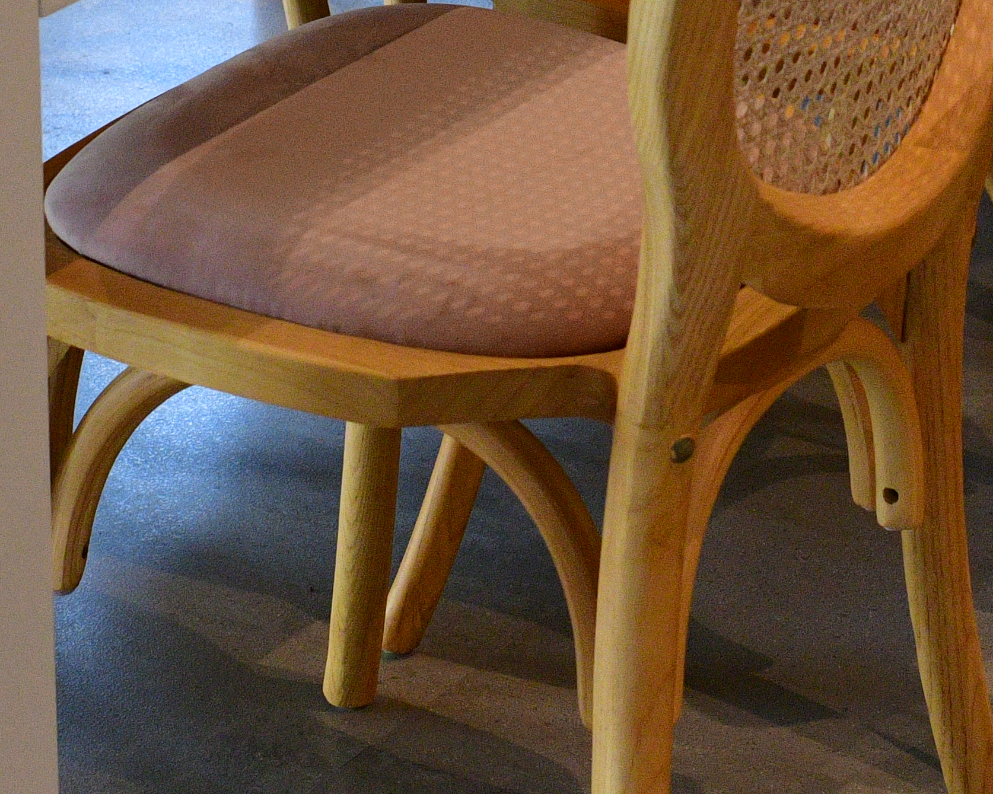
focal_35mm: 162
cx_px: 724
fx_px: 4761
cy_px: -155
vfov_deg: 9.4
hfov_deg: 11.9
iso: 1250
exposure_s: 1/200
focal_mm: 35
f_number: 5.6
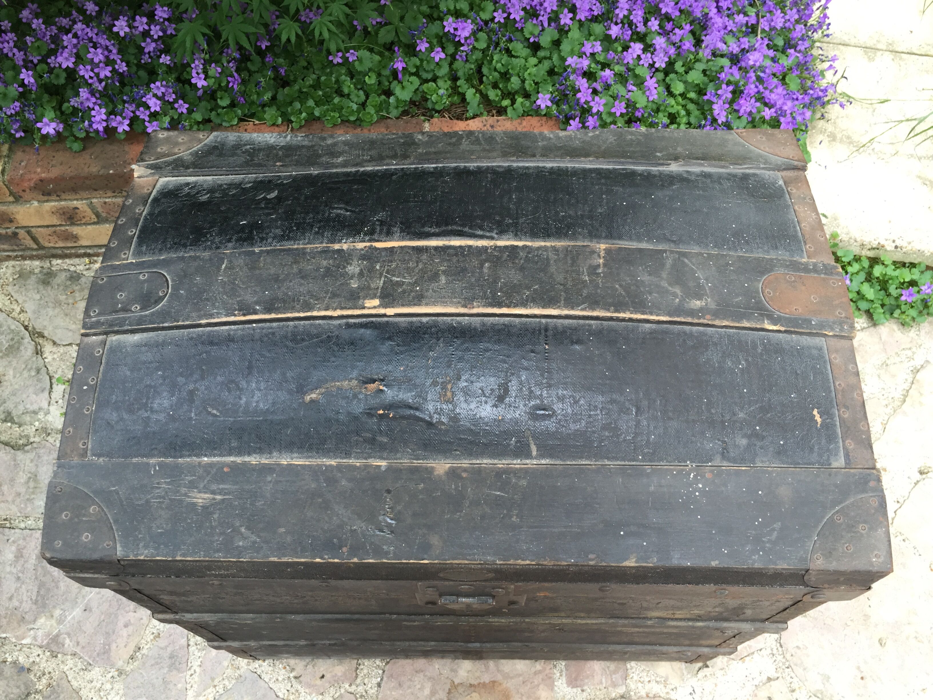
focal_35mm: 29
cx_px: 466
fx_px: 782
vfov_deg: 48.2
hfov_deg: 61.7
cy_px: 350
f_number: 2.2
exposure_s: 1/120
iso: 50
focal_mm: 4.15
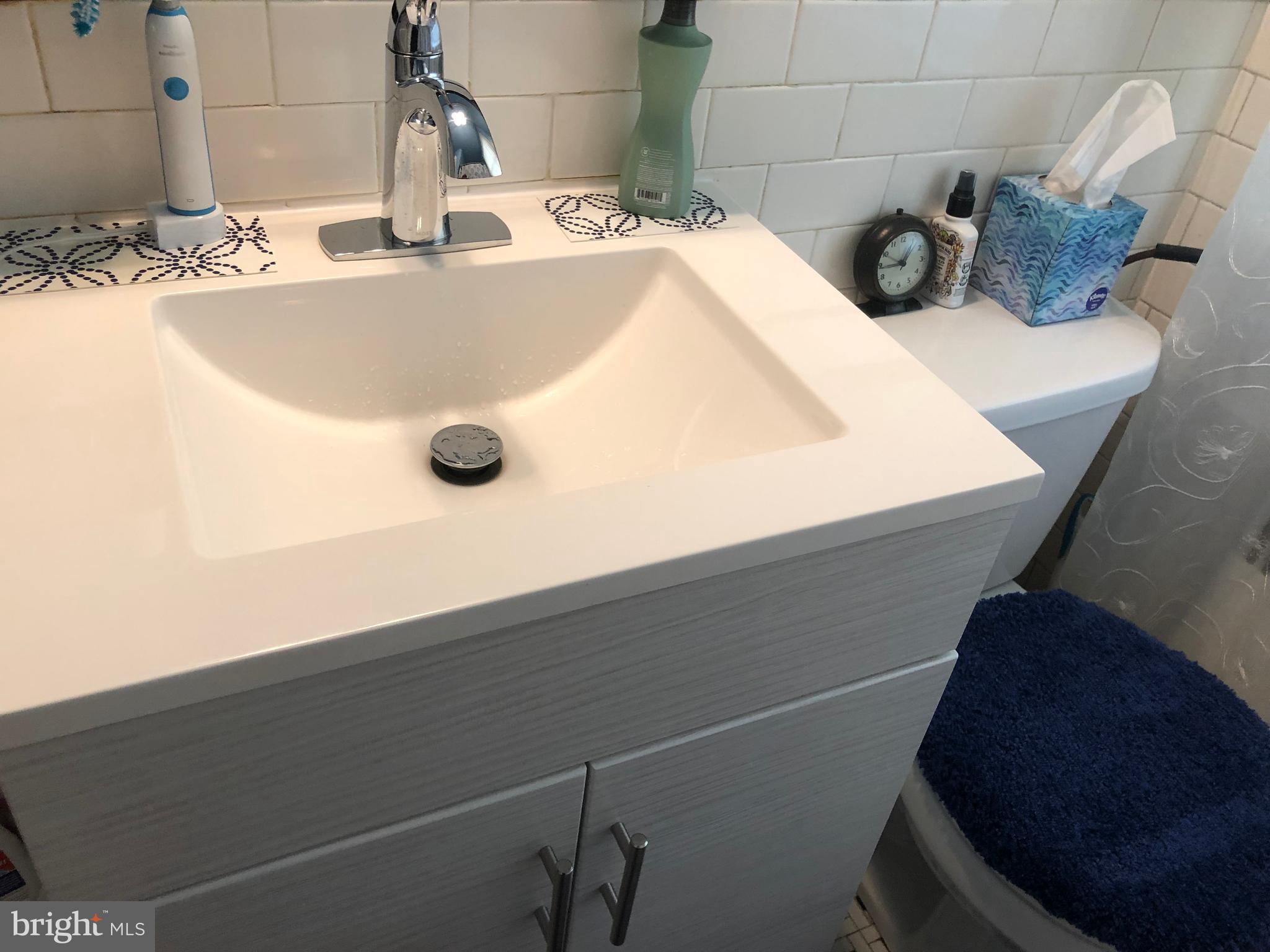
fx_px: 1027
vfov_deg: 49.7
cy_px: 476
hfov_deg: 63.4
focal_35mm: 28
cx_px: 635
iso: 40
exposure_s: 1/17
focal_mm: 3.99
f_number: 1.8
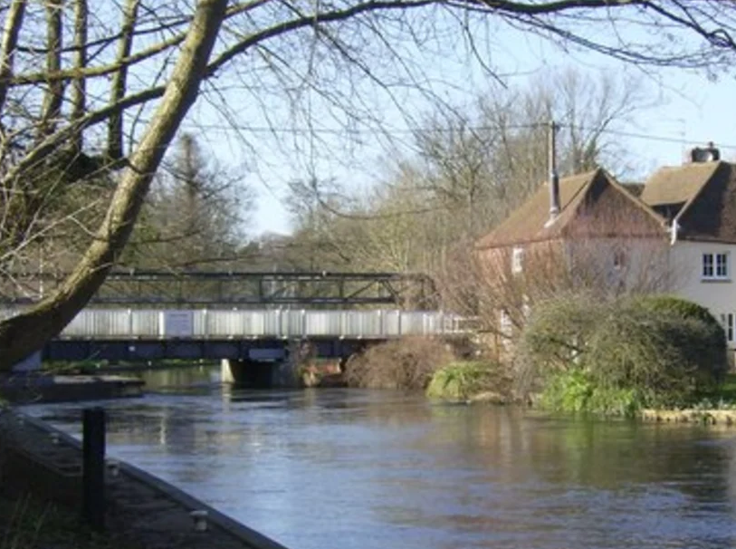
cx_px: 468
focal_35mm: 82
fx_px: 1740
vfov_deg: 17.9
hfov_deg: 23.8
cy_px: 348
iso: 100
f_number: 5.1
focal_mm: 7.7
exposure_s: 1/256
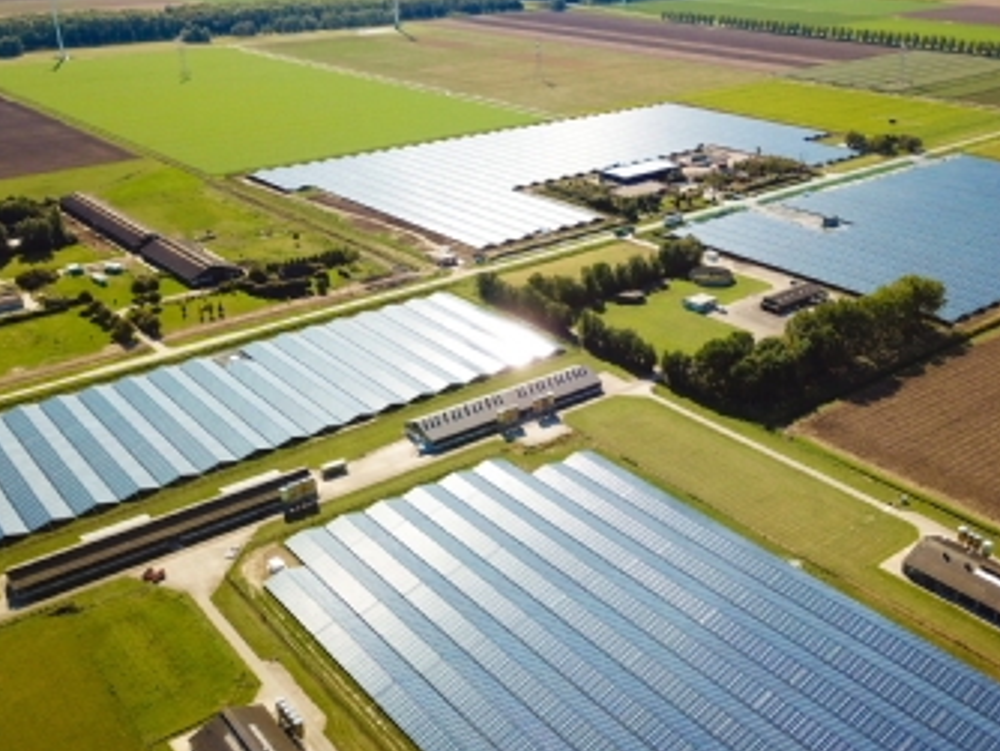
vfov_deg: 40.7
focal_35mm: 35
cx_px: 587
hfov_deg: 52.3
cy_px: 398
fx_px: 1012
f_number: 2.2
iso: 100
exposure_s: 1/1054
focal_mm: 4.73
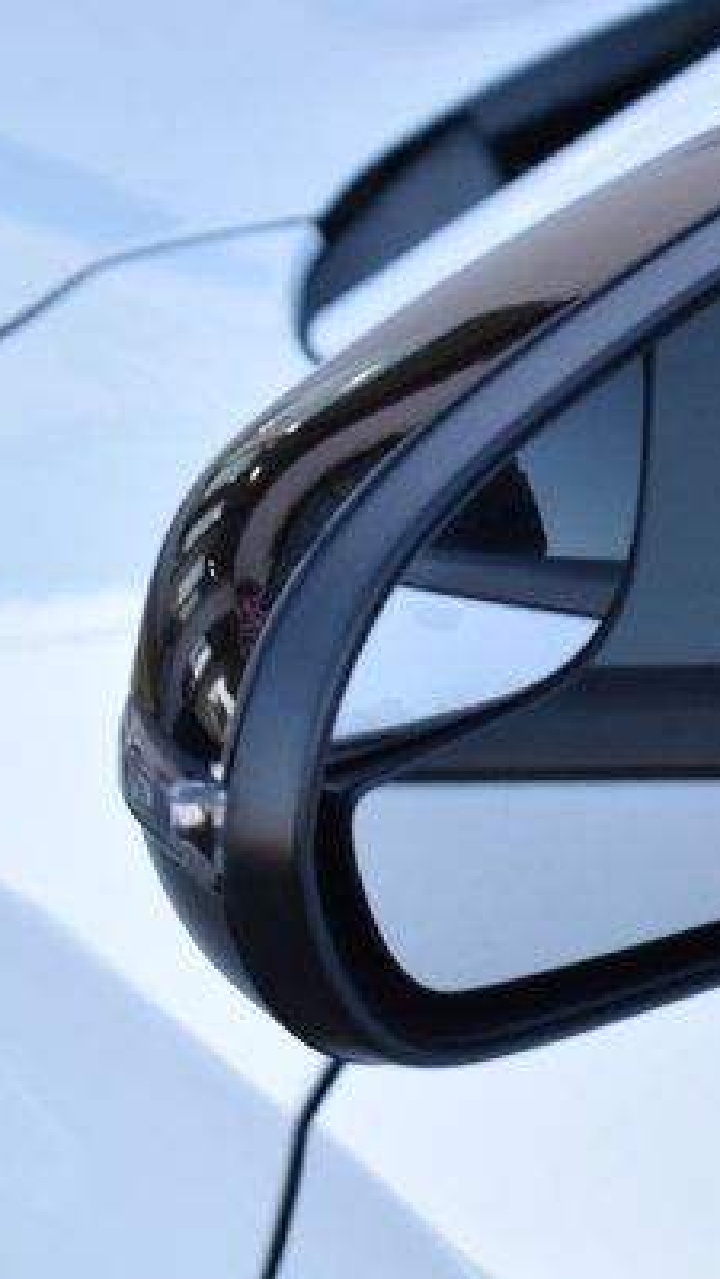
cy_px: 579
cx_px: 1251
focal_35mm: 221
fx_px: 7512
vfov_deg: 9.7
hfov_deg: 5.4
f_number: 5.6
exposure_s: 1/125
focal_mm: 55
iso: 280
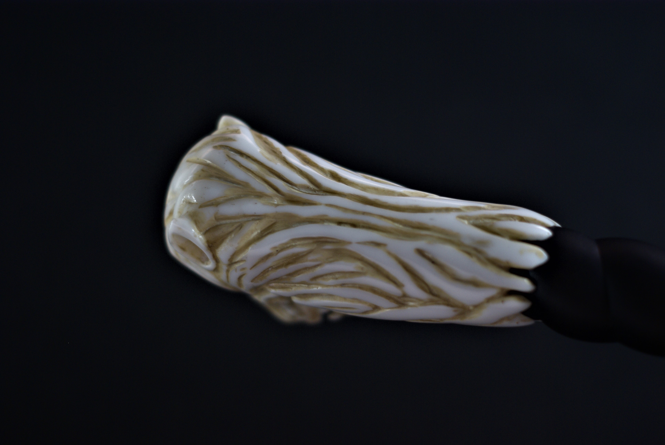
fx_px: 1387
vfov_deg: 18.2
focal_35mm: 75
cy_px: 222
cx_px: 332
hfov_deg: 27.0
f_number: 2
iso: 400
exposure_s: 1/50
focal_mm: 50
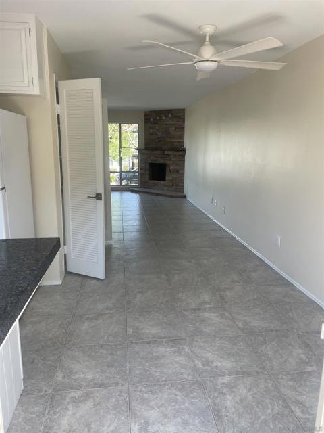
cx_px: 162
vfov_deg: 67.3
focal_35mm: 26
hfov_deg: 53.1
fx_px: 324
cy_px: 216
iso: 40
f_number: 1.6
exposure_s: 1/121
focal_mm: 4.2
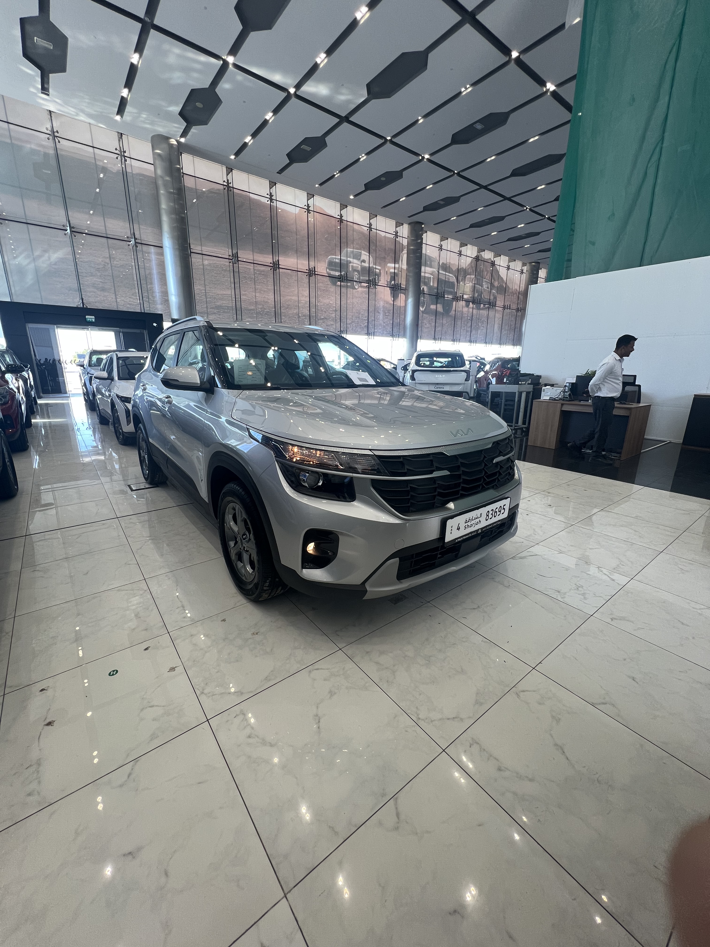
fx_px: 356
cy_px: 474
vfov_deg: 106.2
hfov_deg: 89.9
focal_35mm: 13
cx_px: 355
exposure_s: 1/148
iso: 80
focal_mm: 1.57
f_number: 1.8
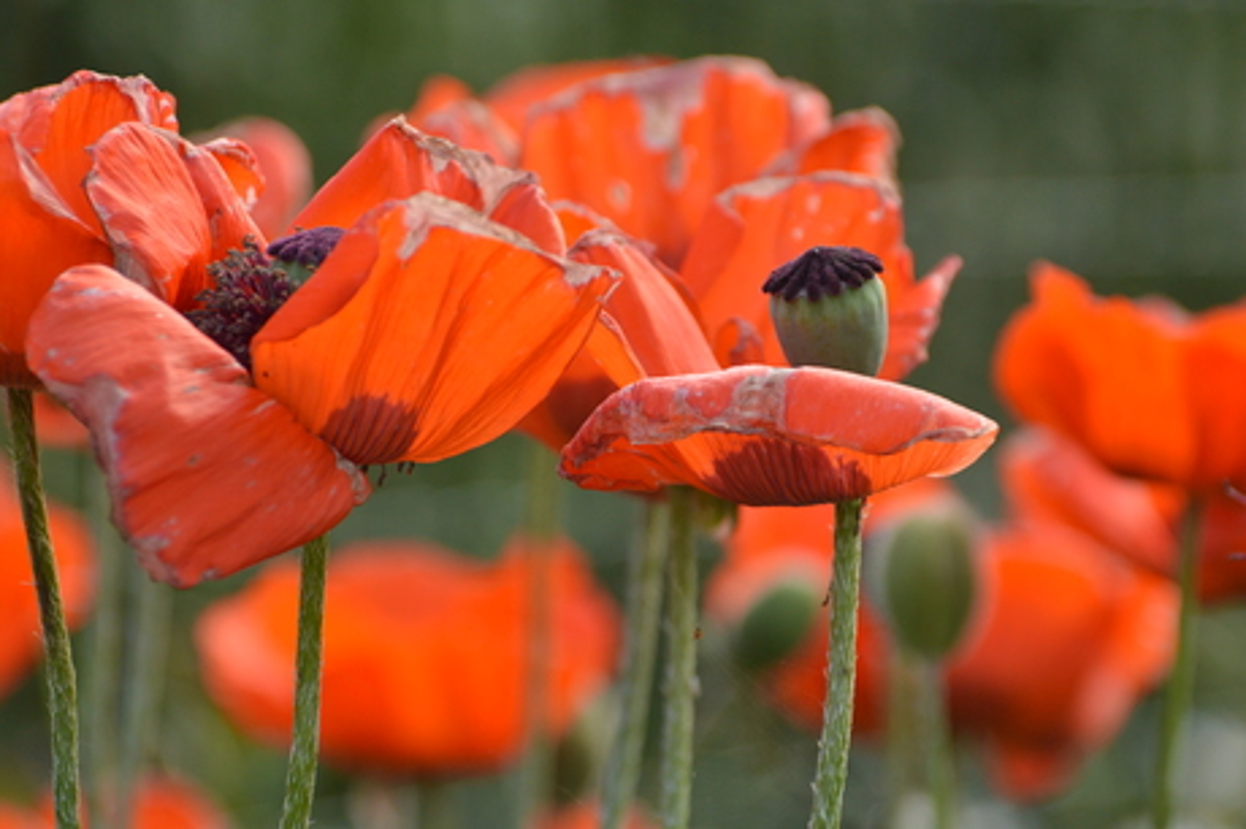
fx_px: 8560
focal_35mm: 248
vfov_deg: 5.5
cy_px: 414
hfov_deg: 8.3
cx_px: 623
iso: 400
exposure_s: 1/500
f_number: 5
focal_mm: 165
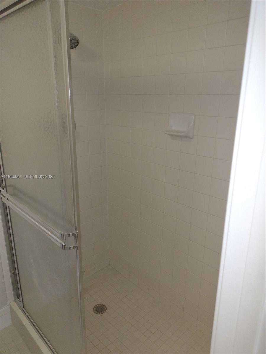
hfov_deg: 51.4
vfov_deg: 65.3
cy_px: 177
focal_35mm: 27
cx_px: 133
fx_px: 277
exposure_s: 1/60
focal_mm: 4.71
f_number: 1.7
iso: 222
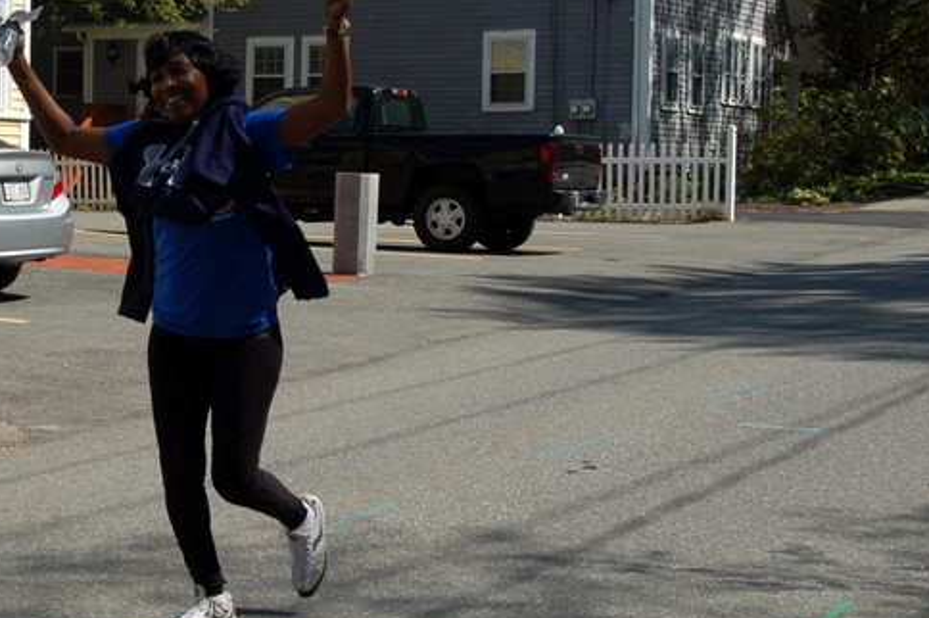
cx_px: 184
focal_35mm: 87
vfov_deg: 15.7
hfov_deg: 23.1
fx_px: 2239
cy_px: 263
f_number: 10
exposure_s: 1/400
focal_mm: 35
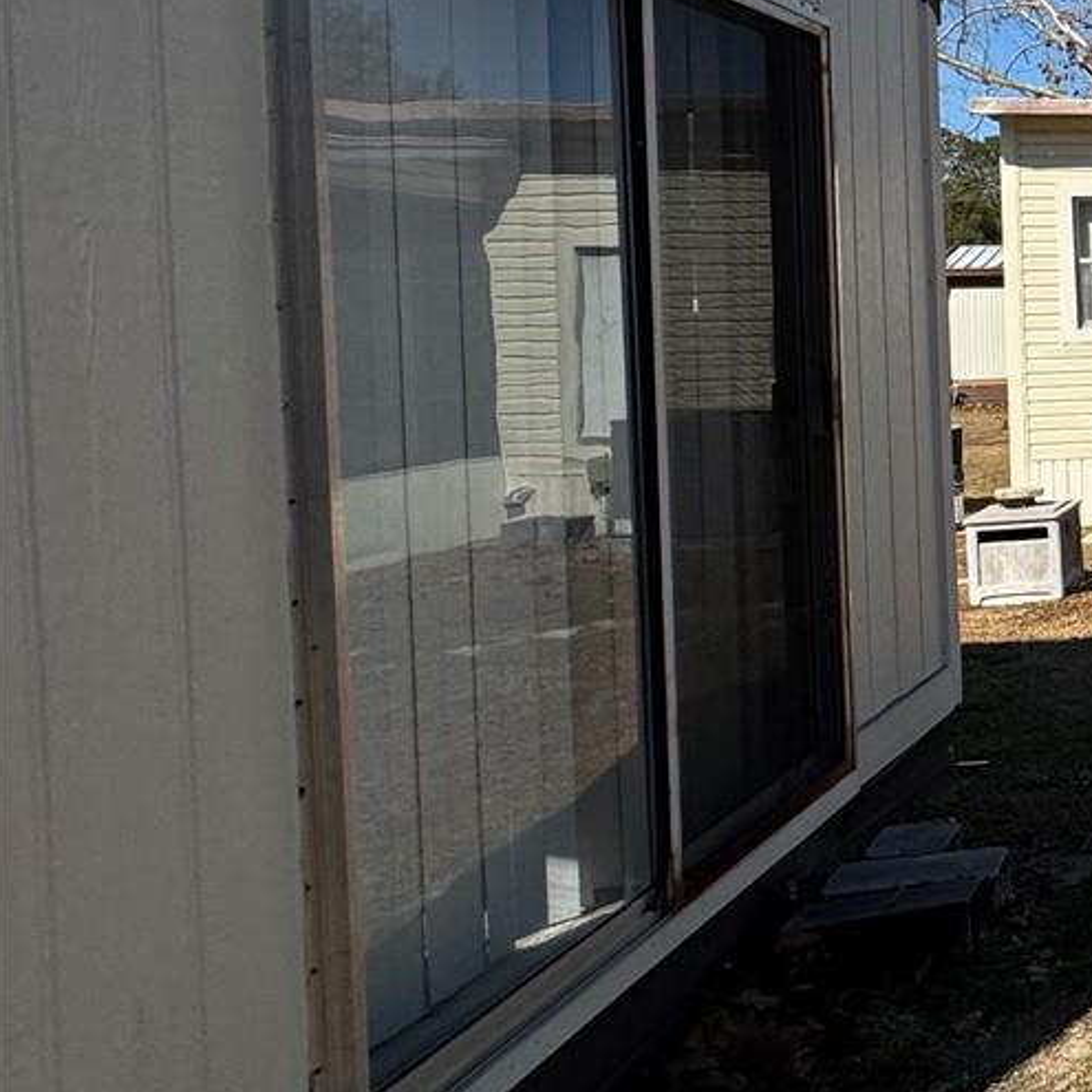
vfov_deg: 41.0
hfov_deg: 25.9
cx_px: 1760
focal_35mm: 40
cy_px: 318
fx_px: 1428
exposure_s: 1/3390
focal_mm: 2.22
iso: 50
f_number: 2.2
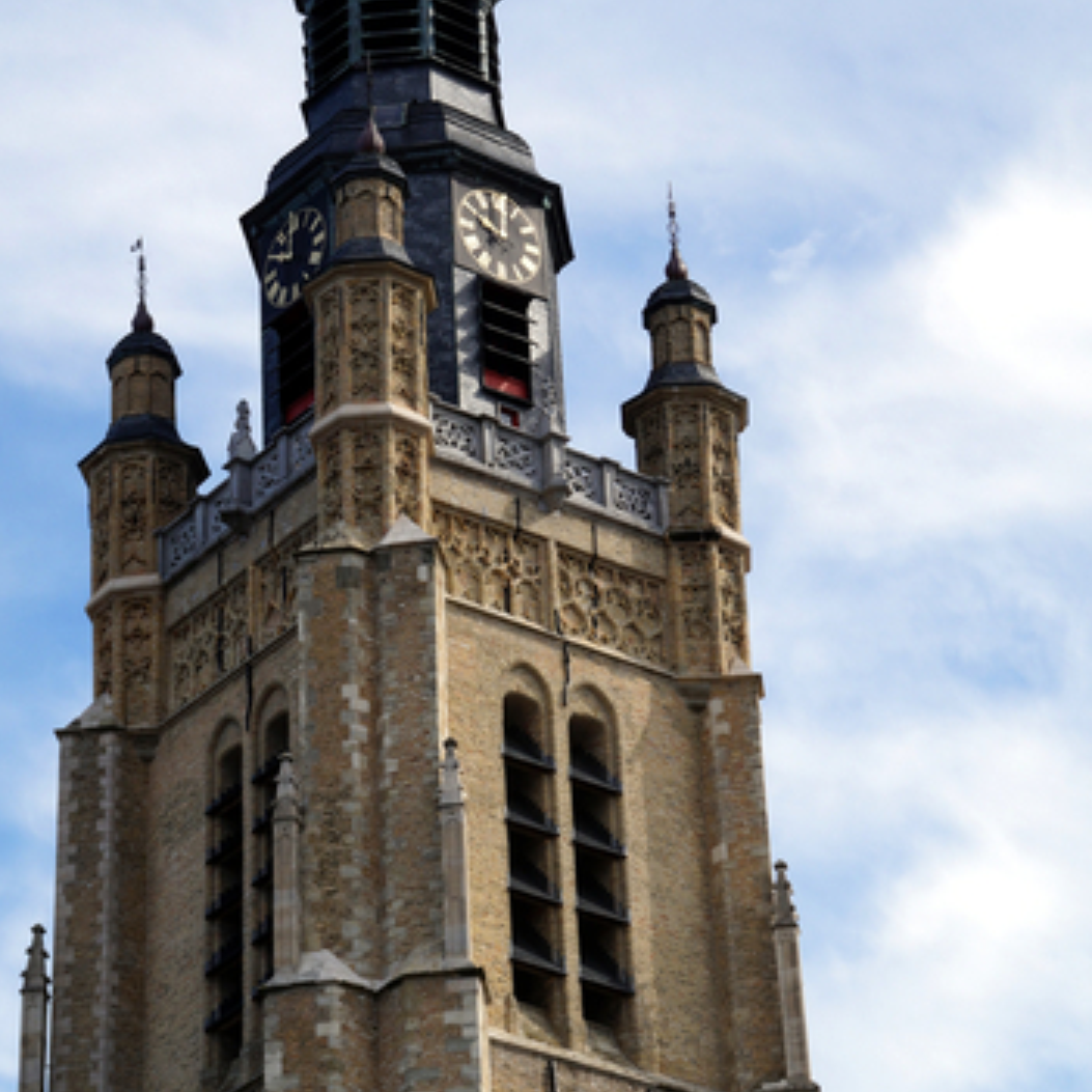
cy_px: 376
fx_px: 3890
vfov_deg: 15.9
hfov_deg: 16.0
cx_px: 501
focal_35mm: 109
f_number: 9
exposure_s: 1/160
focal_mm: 50
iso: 100
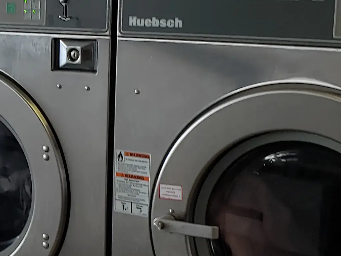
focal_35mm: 100
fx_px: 985
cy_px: 157
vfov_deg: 14.8
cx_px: -76
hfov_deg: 18.5
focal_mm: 4.3
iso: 80
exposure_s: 1/60
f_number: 2.4
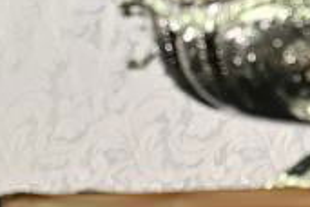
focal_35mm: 1792
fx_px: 15430
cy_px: -174
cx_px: 241
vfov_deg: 0.8
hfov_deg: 1.2
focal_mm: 200
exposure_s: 1/250
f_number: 2.8
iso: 200
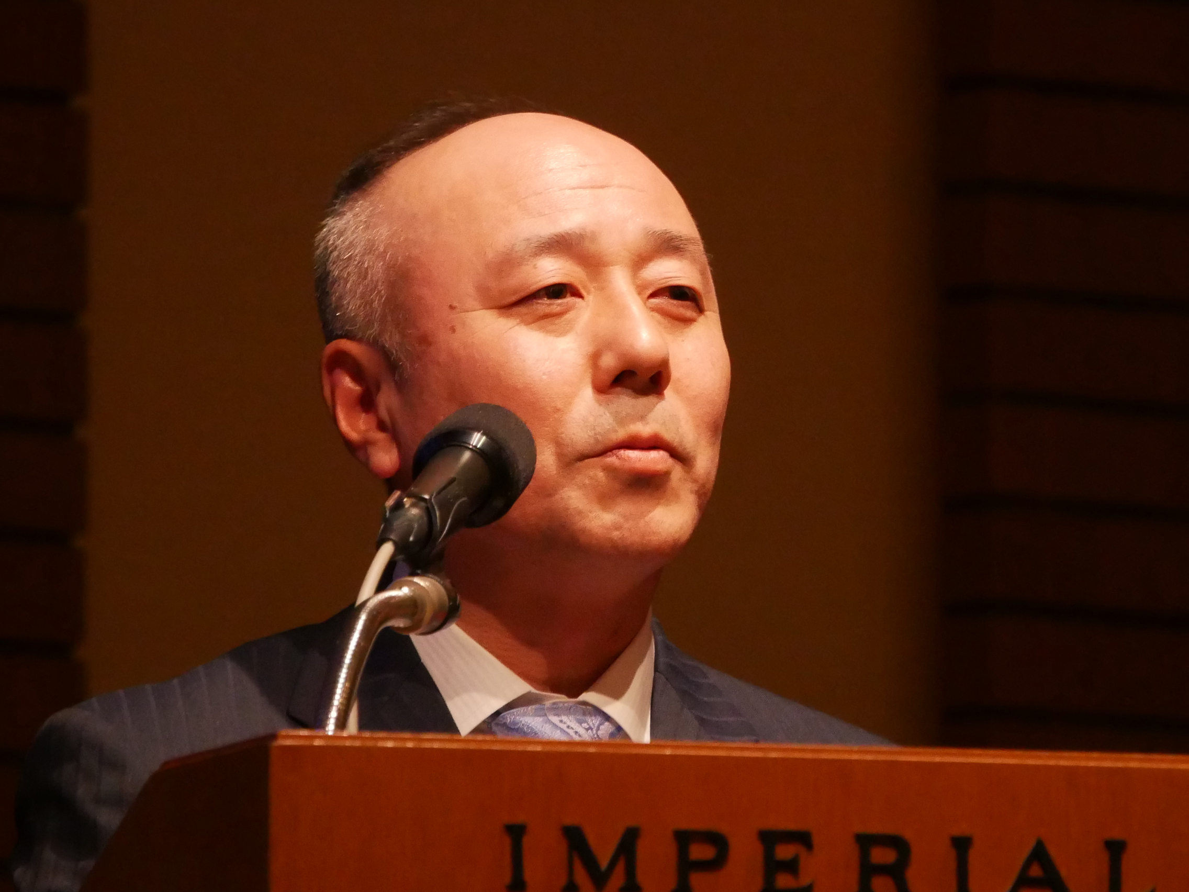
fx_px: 19201
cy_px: 446
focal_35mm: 559
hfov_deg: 3.5
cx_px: 594
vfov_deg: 2.7
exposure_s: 1/100
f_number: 5.6
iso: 3200
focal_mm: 175
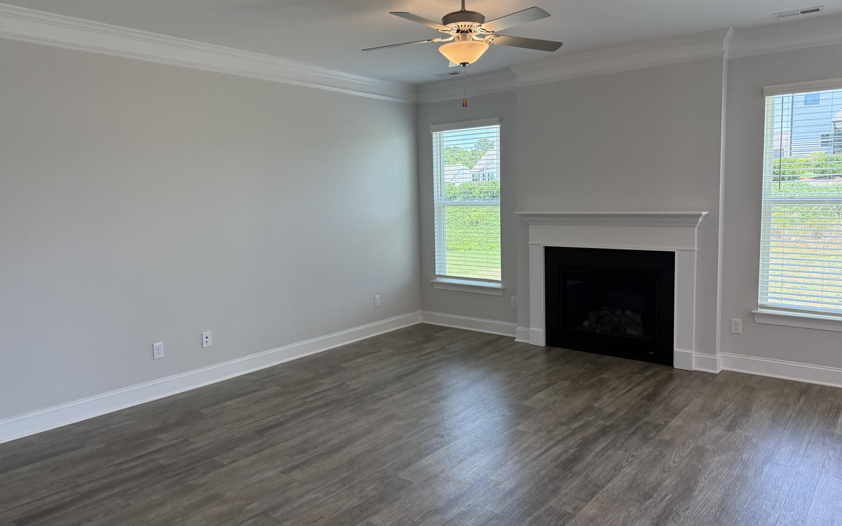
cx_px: 423
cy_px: 250
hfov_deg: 70.4
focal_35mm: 26
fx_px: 597
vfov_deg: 47.6
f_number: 1.78
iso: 160
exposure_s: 1/240
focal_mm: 6.76
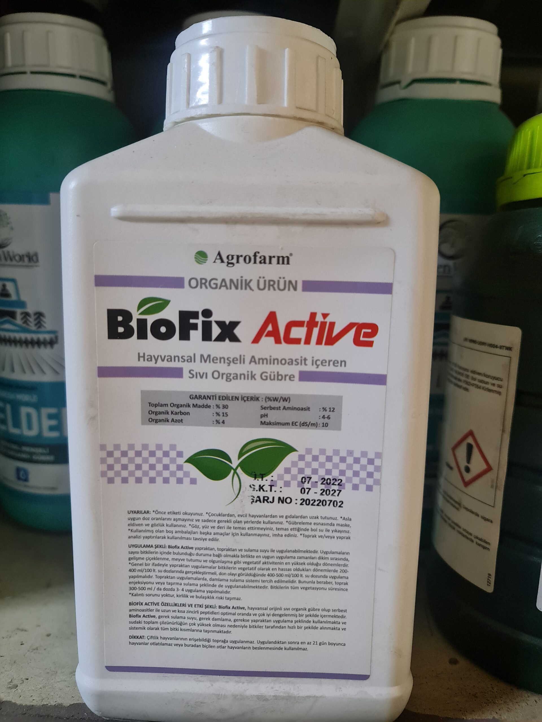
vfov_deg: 69.4
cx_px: 271
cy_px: 361
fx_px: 522
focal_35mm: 25
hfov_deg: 54.9
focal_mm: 7
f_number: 1.8
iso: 500
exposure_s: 1/33
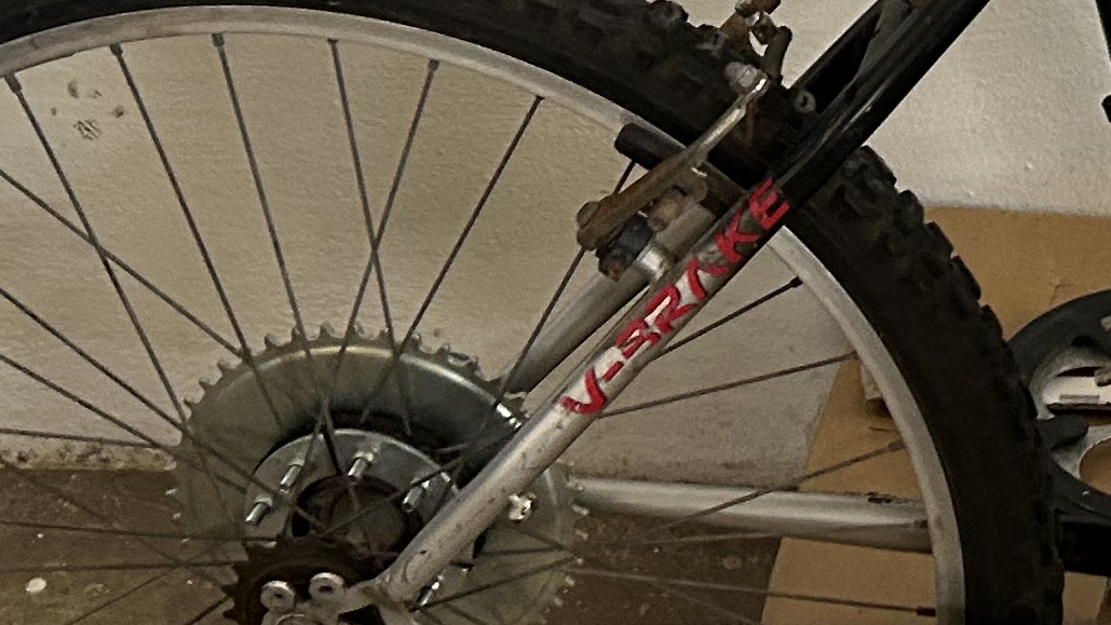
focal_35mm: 111
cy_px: 16
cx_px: 1600
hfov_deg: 17.6
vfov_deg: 10.8
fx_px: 3270
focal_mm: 5.7
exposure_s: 1/60
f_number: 1.5
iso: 200
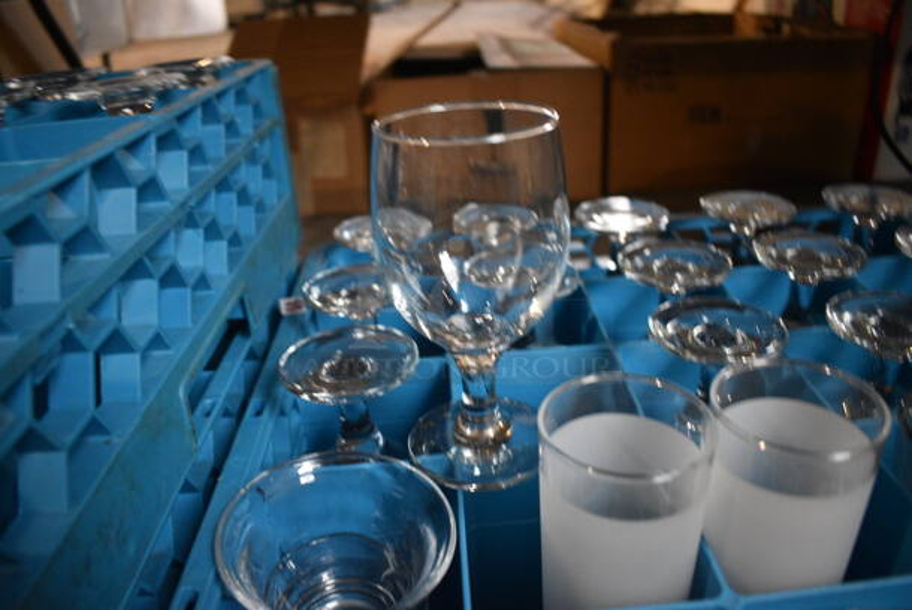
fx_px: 685
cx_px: 456
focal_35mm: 27
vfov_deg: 48.0
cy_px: 305
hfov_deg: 67.3
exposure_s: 1/125
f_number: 3.5
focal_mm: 18
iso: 2000
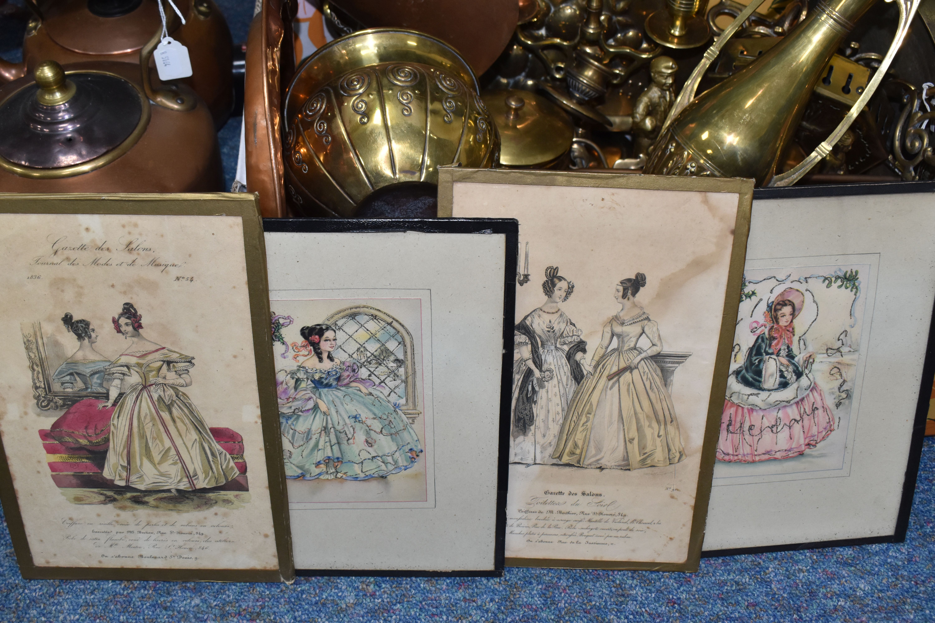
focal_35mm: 38
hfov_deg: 51.3
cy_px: 312
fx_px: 974
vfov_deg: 35.5
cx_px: 468
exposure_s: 1/60
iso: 800
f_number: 7.1
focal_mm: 25
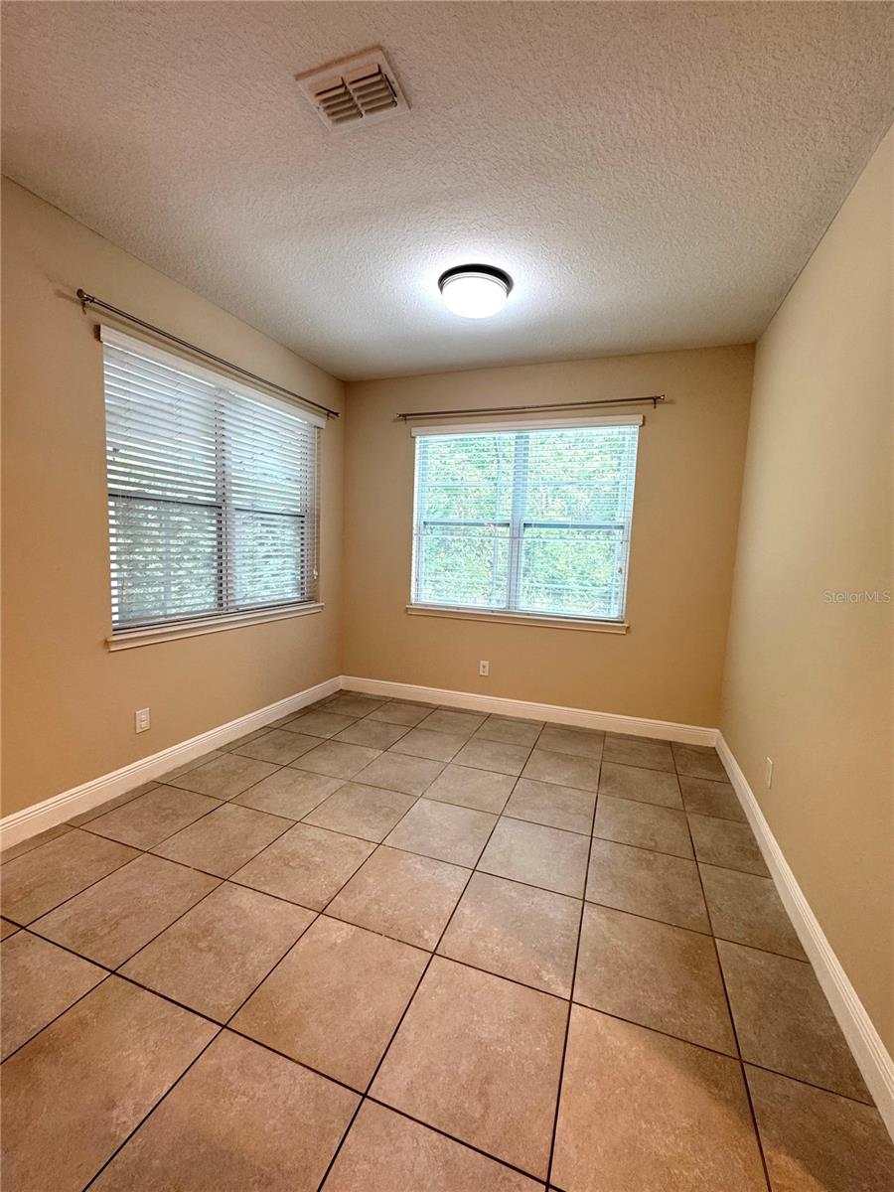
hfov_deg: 85.7
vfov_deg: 102.1
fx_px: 482
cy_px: 596
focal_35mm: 14
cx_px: 447
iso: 160
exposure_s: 1/120
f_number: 2.2
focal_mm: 2.22
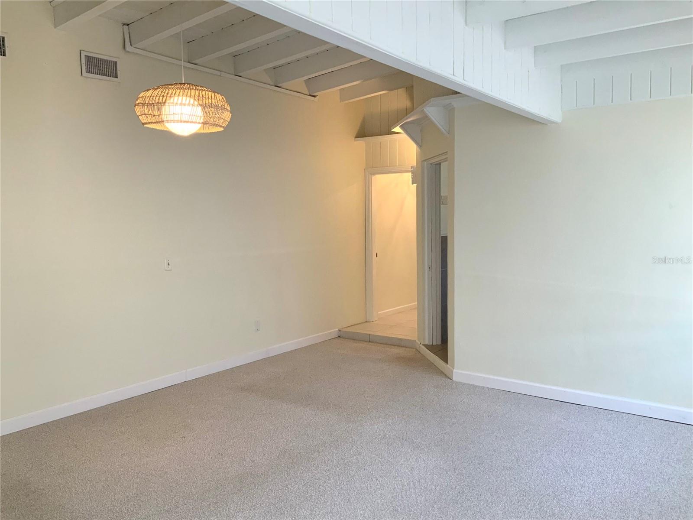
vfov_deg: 48.2
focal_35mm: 29
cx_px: 346
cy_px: 260
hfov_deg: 61.7
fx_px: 581
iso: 80
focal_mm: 3
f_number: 1.8
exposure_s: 1/60
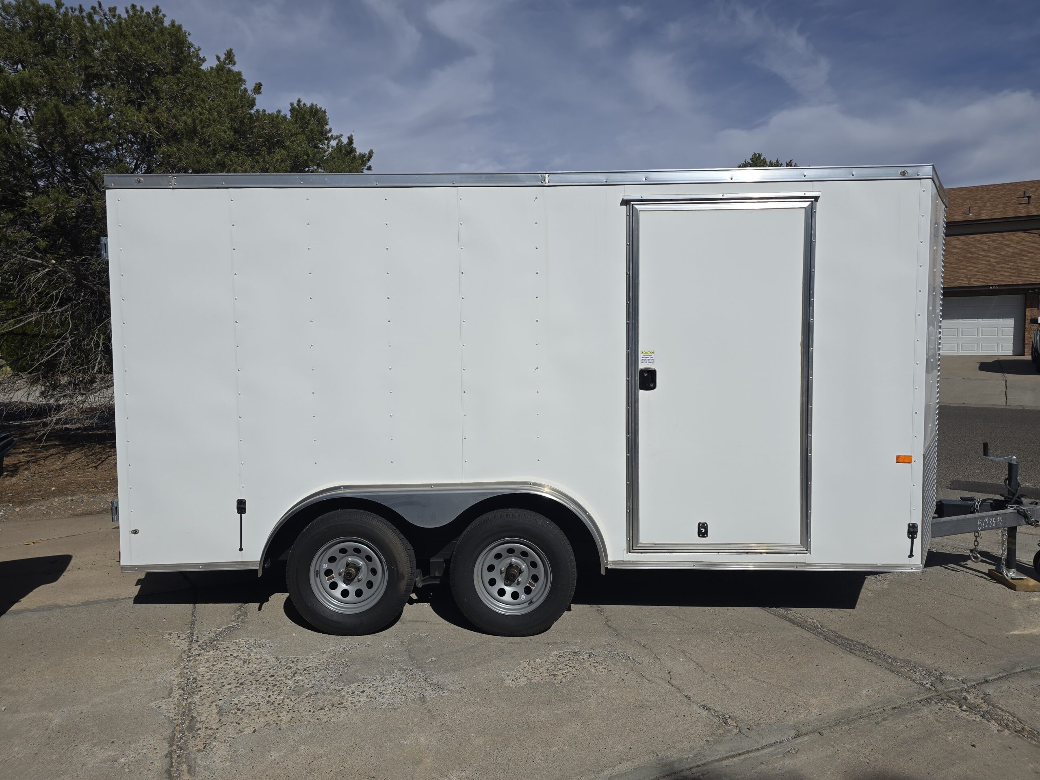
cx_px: 520
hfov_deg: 73.9
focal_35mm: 23
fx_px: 691
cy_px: 390
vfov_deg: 58.9
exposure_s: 1/2593
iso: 12
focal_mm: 6.3
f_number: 1.7
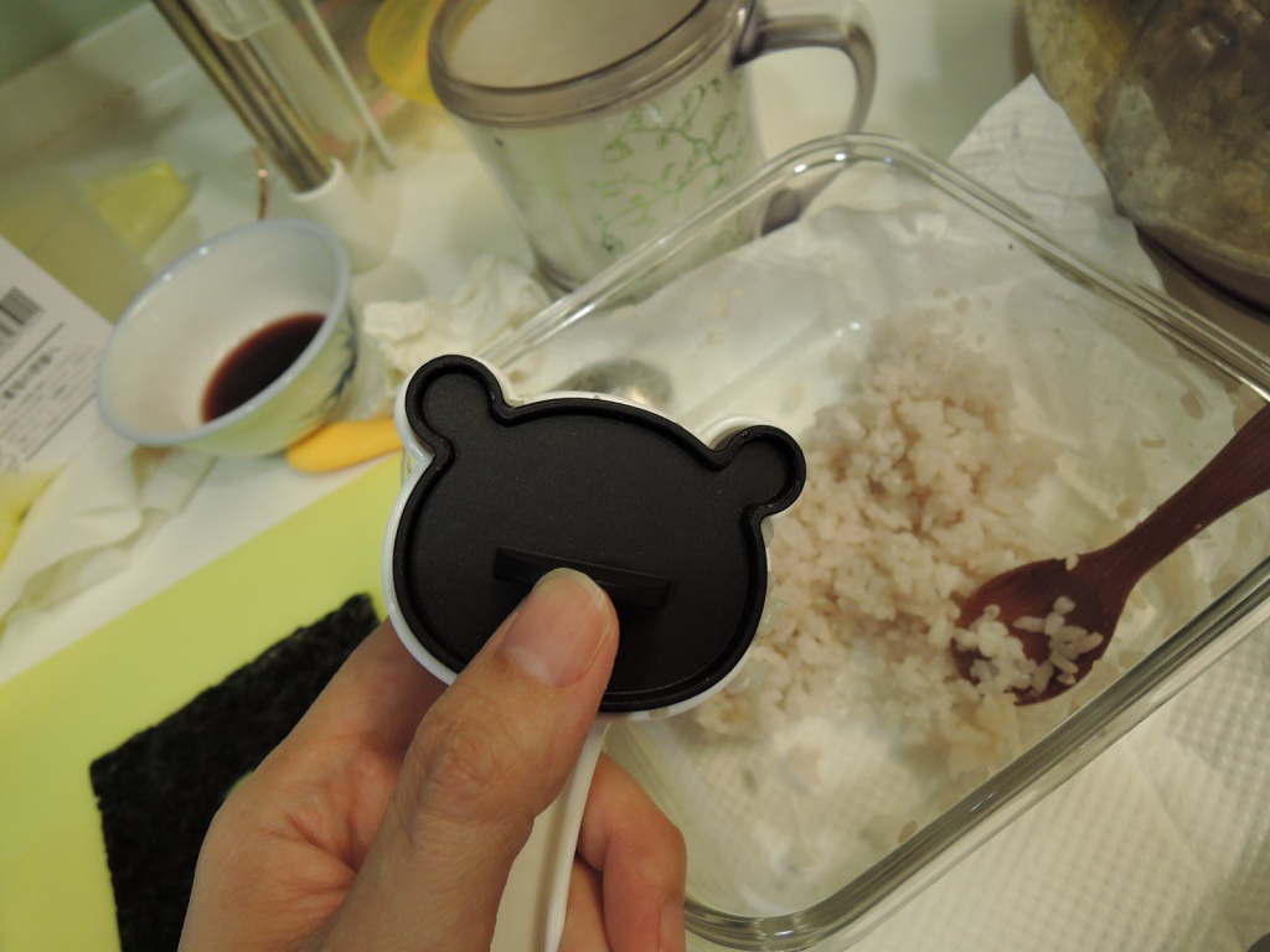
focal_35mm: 24
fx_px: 881
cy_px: 476
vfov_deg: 56.8
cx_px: 635
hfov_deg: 71.6
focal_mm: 5.1
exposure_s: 1/30
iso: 280
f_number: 2.8
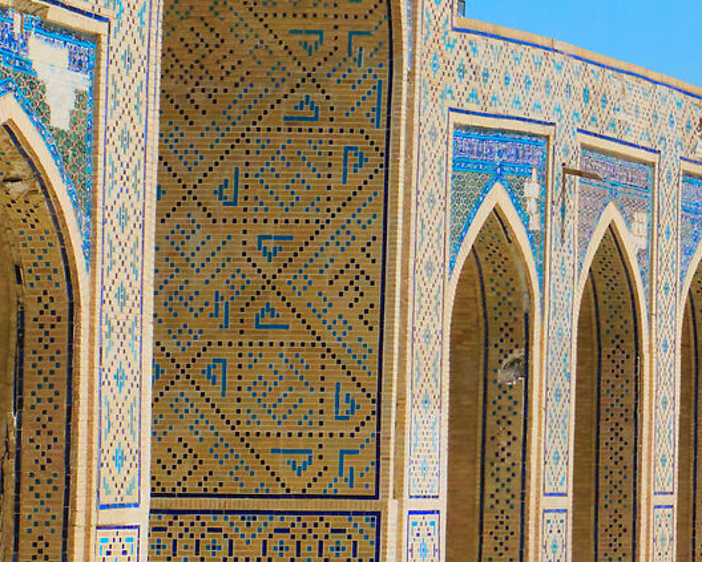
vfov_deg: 8.6
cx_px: 1093
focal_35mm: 179
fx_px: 3721
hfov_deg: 10.4
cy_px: 41
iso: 640
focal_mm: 27.7
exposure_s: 1/60
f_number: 8
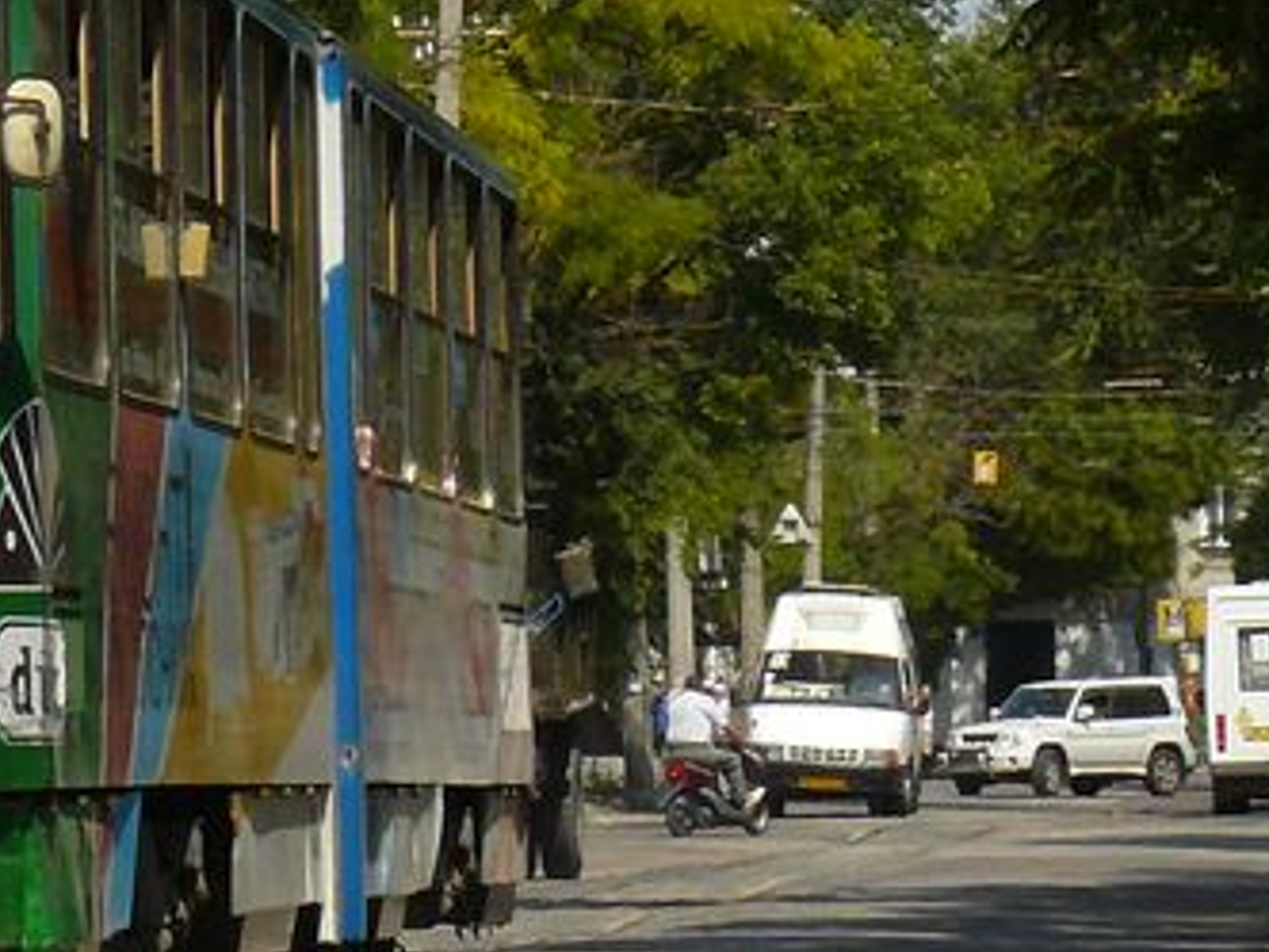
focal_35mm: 299
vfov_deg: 5.0
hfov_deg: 6.6
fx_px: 10961
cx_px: -355
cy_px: -141
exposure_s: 1/500
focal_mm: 16.2
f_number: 8
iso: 200
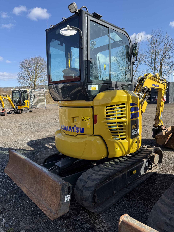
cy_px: 116
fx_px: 161
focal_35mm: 24
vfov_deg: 71.6
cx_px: 87
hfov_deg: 56.8
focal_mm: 6.76
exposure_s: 1/2053
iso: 80
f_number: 1.78
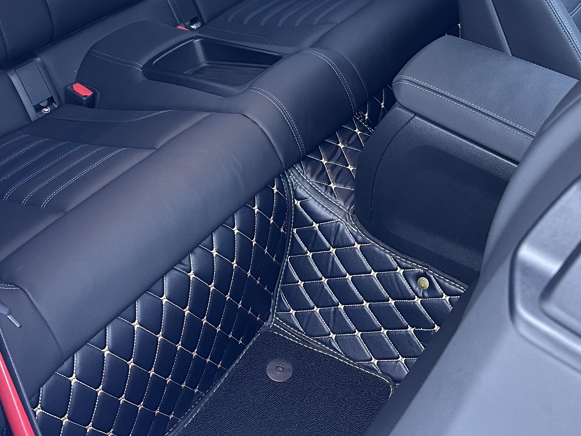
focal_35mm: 48
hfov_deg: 39.6
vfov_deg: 28.7
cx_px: 307
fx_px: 806
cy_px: 19
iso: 500
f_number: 1.78
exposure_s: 1/50
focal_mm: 6.86
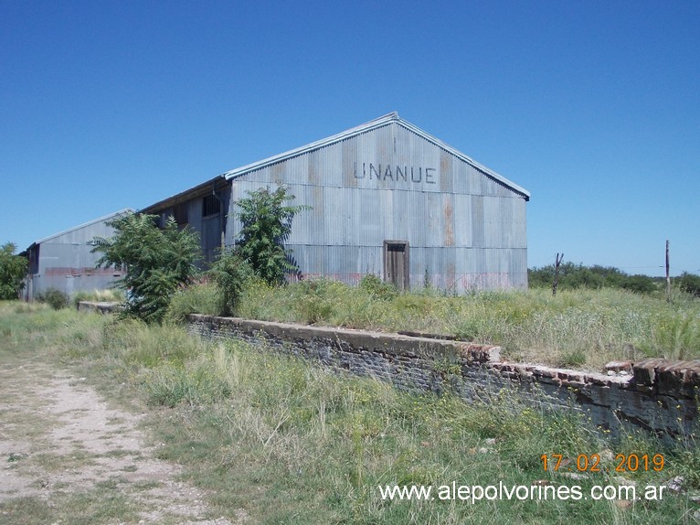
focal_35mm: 38
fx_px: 768
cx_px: 350
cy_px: 262
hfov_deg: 49.0
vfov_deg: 37.7
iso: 80
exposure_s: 1/320
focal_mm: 5.3
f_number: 6.2
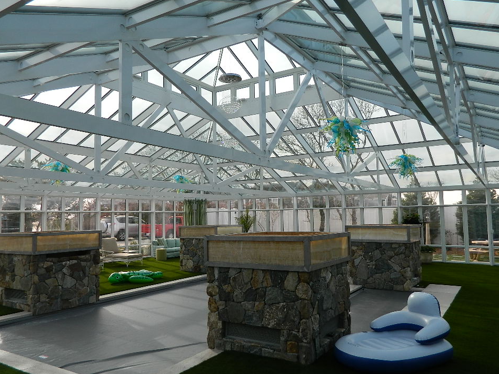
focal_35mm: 27
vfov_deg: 51.3
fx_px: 389
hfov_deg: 65.3
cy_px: 192
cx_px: 251
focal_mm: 4.5
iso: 80
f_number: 3.1
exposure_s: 1/200
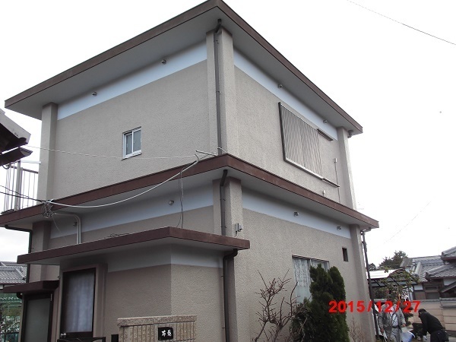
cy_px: 171
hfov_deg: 58.4
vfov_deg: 45.4
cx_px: 228
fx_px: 408
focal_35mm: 31
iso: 64
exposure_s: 1/125
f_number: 3.3
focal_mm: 5.47
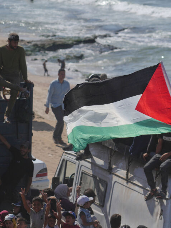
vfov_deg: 7.1
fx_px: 1844
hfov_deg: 5.3
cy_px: 190
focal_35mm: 280
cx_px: 259
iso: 200
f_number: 4.5
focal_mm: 105
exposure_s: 1/4000
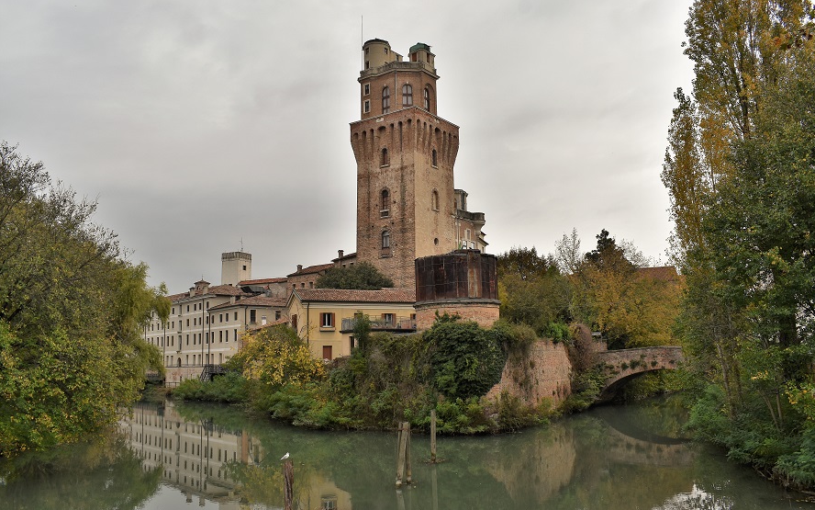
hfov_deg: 61.2
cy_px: 244
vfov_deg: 40.6
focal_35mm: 31
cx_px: 409
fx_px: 689
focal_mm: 20
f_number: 9
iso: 200
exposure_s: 1/320
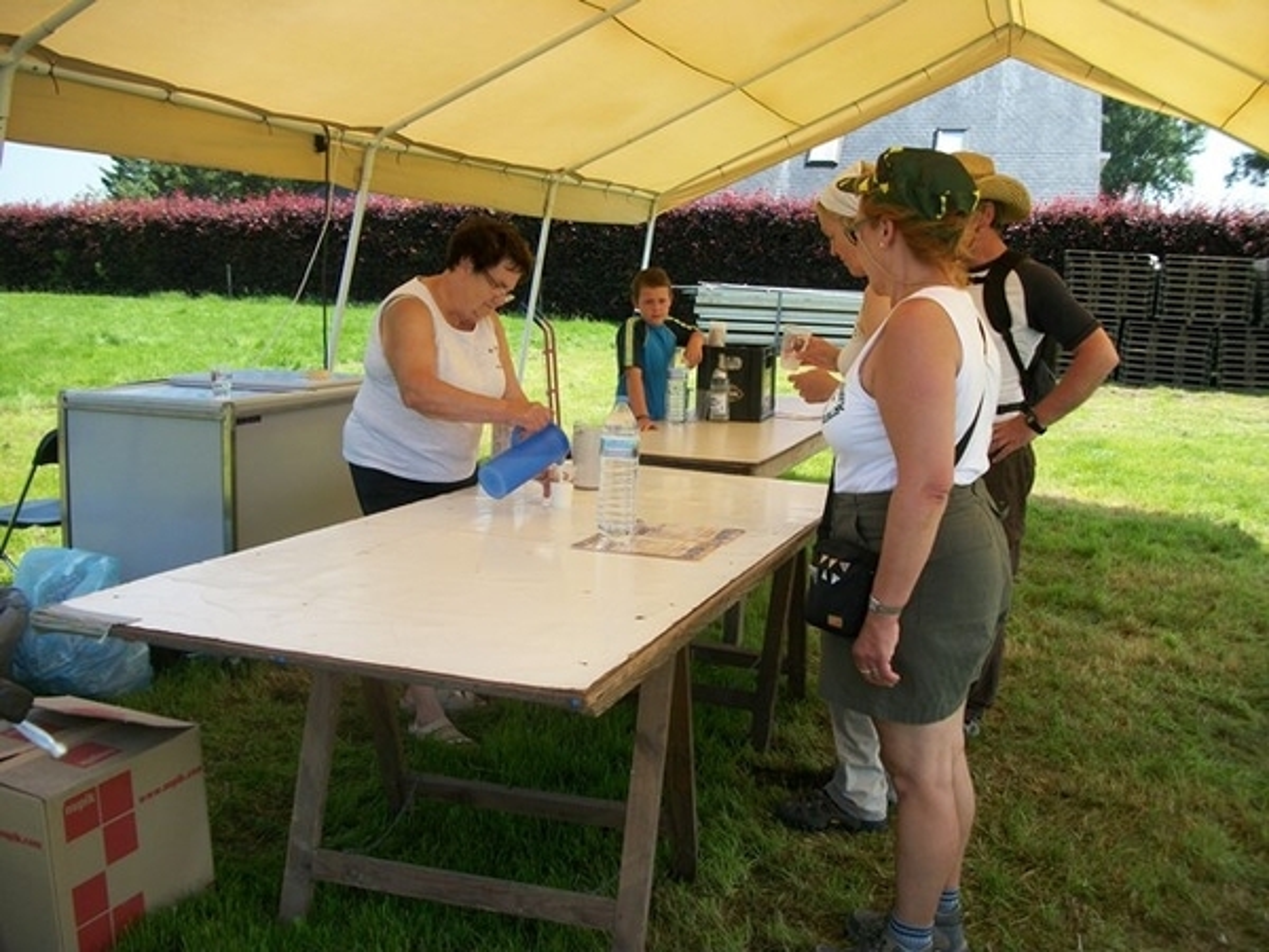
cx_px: 634
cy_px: 476
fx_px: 1173
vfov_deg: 44.2
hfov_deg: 56.8
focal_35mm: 32
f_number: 2.9
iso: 81
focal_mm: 5.7
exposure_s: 1/500
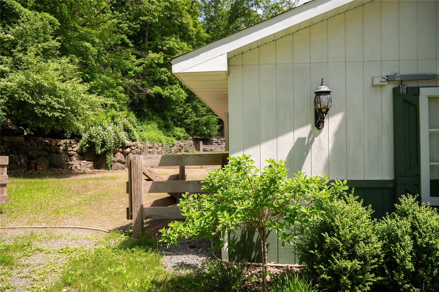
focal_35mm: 27
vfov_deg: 47.9
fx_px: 329
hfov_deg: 67.4
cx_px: 220
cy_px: 146
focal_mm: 27
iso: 100
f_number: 7.1
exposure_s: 1/200
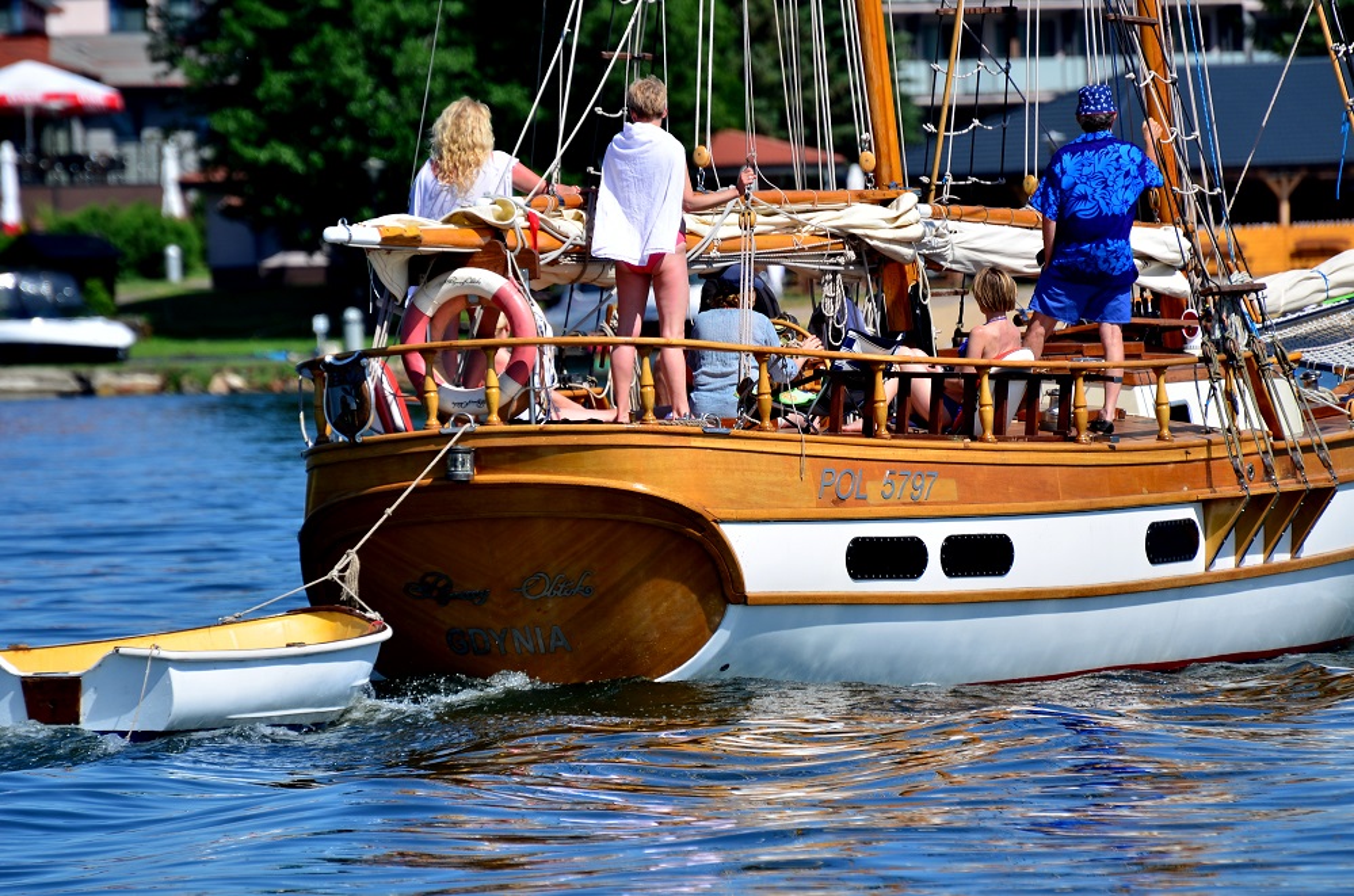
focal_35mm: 450
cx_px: 677
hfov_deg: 4.6
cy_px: 448
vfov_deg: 3.0
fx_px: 16885
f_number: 5.6
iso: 100
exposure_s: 1/500
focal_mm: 300
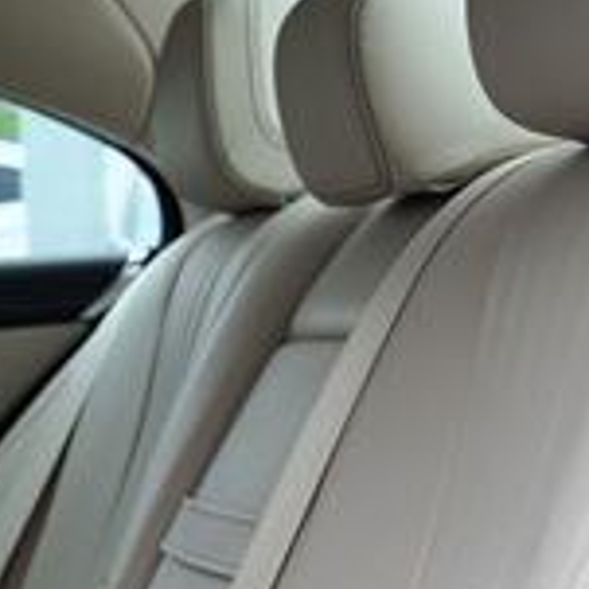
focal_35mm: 138
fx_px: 2657
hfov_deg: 11.6
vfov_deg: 12.4
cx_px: -530
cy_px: 692
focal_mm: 24
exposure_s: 1/80
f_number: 4.5
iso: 100
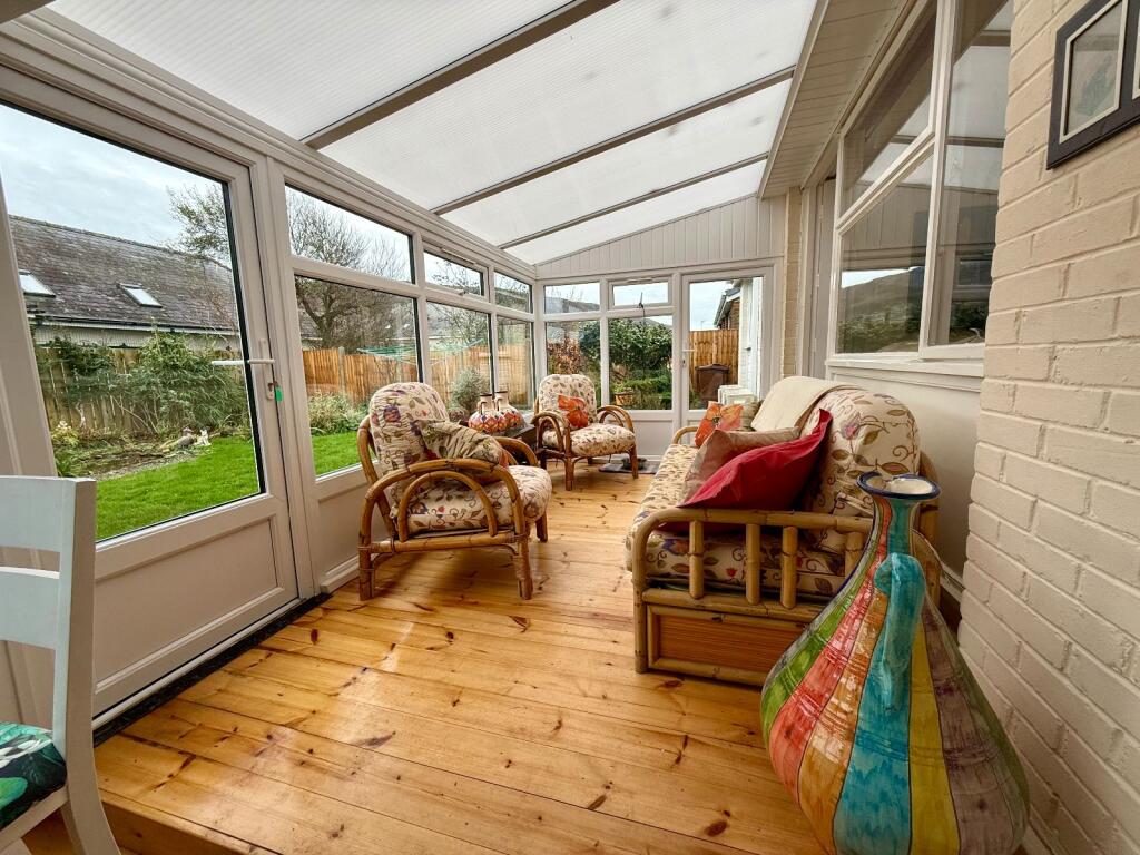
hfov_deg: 102.1
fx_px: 461
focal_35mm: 14
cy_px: 428
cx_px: 570
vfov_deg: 85.7
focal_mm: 2.22
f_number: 2.2
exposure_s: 1/111
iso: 64
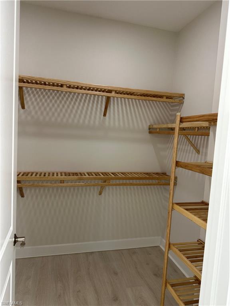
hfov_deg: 56.8
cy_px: 153
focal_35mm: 24
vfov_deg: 71.6
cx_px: 115
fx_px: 213
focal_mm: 6.86
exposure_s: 1/60
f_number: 1.78
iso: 125
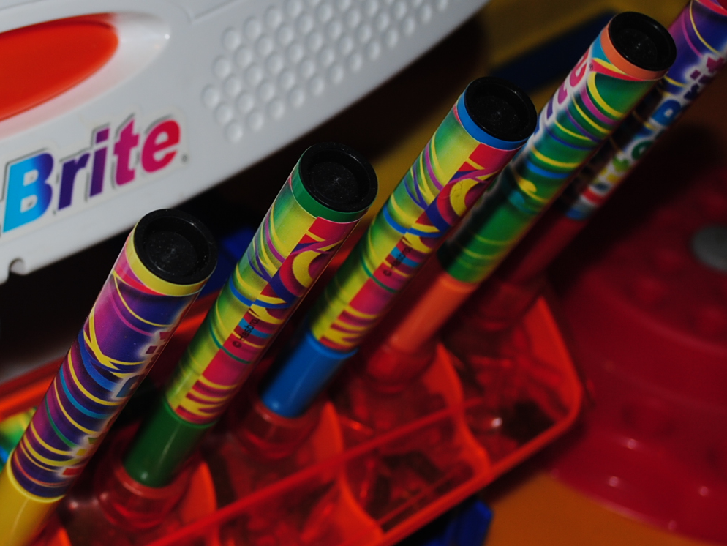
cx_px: 61
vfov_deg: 16.4
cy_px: 252
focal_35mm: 90
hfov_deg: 21.3
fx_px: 1891
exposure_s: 1/40
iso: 100
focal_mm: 32
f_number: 4.8
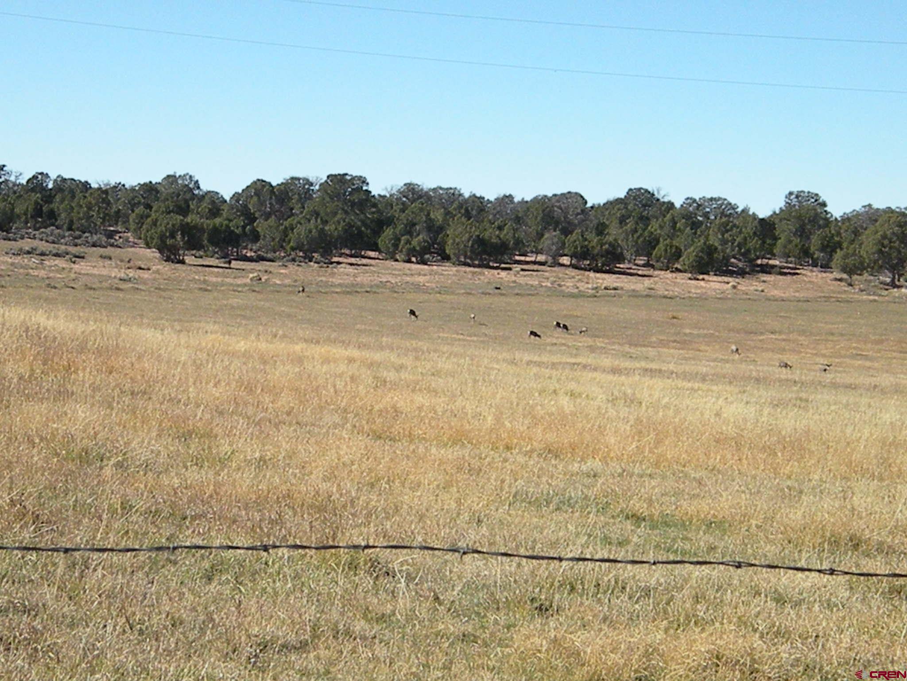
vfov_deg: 14.8
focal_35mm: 100
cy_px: 340
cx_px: 454
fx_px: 2620
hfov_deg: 19.6
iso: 640
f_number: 5.6
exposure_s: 1/2132
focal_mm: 17.9
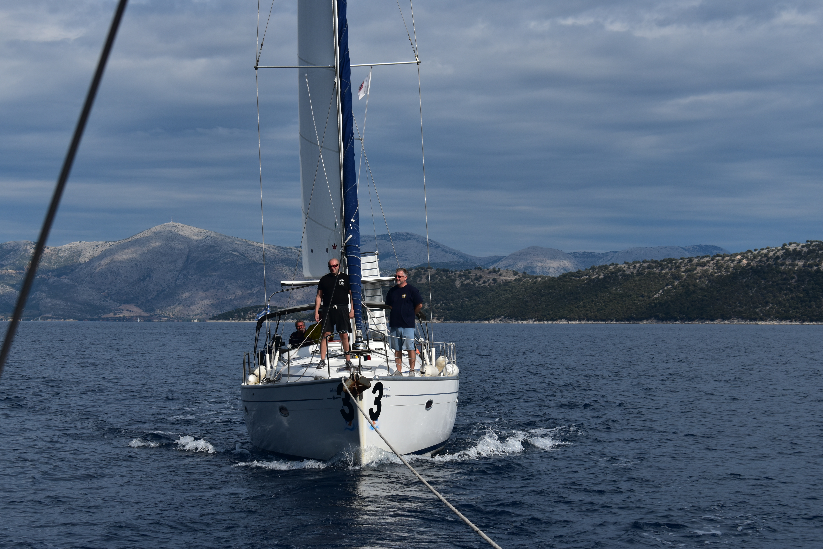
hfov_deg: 24.6
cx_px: 412
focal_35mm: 82
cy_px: 274
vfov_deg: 16.6
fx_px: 1886
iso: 200
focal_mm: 55
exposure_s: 1/800
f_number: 9
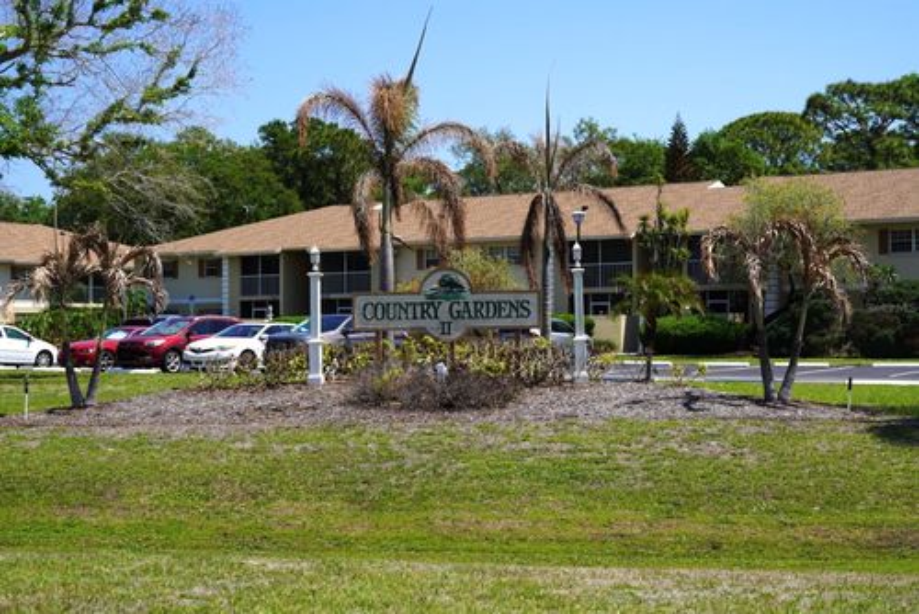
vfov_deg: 22.7
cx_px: 460
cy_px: 307
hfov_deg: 33.4
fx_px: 1532
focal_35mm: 60
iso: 100
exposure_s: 1/640
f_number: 5.6
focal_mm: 60
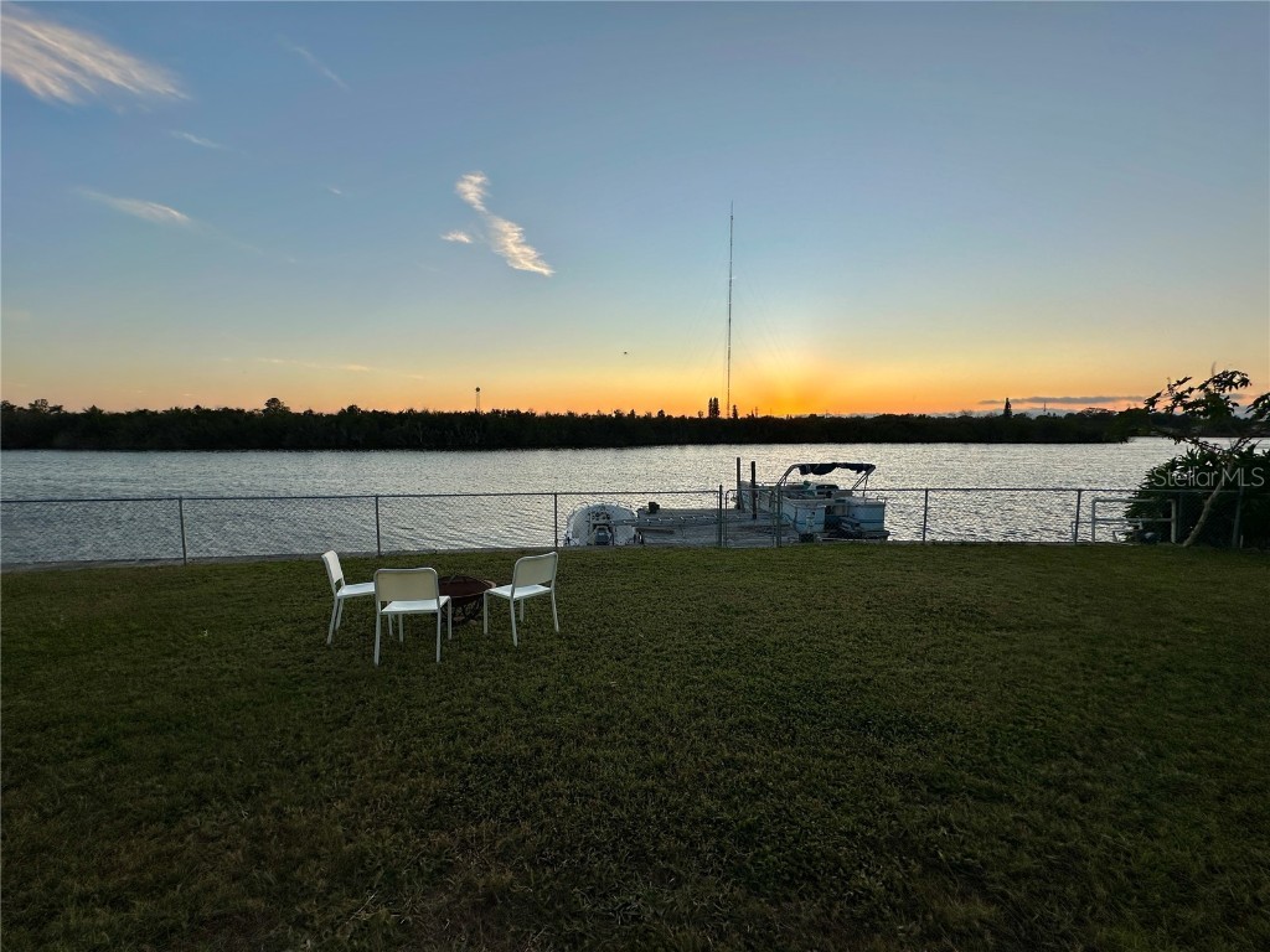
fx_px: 514
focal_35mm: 14
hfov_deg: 102.1
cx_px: 635
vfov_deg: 85.7
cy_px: 476
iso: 40
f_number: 2.2
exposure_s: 1/629
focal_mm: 2.22
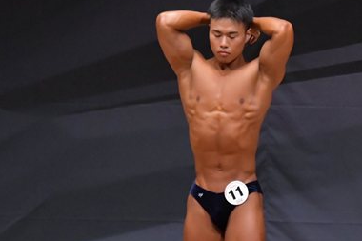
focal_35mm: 582
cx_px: 245
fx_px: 5850
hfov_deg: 3.5
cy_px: 186
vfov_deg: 2.4
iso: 6400
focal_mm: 190
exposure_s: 1/400
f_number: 5.6
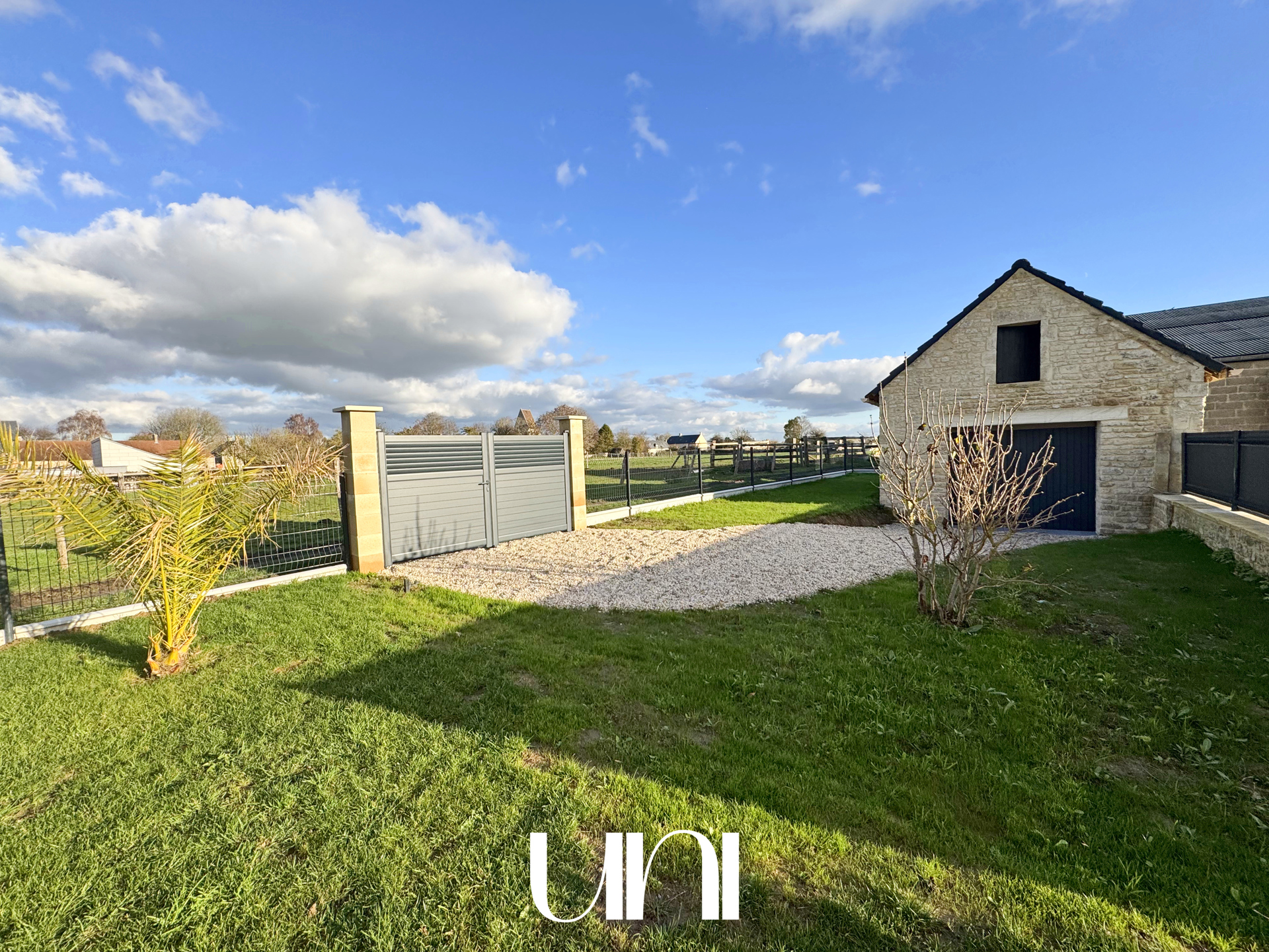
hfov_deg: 102.1
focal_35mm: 14
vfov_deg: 85.7
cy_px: 476
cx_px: 634
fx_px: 513
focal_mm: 2.22
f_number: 2.2
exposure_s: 1/1346
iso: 50
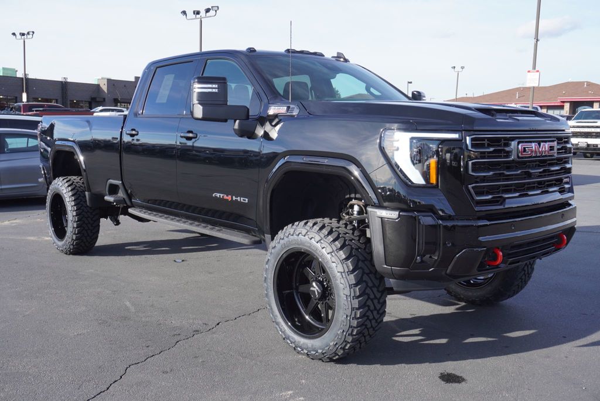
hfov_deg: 53.1
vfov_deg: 36.9
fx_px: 600
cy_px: 200
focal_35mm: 36
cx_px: 300
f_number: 7.1
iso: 100
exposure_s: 1/160
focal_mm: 24
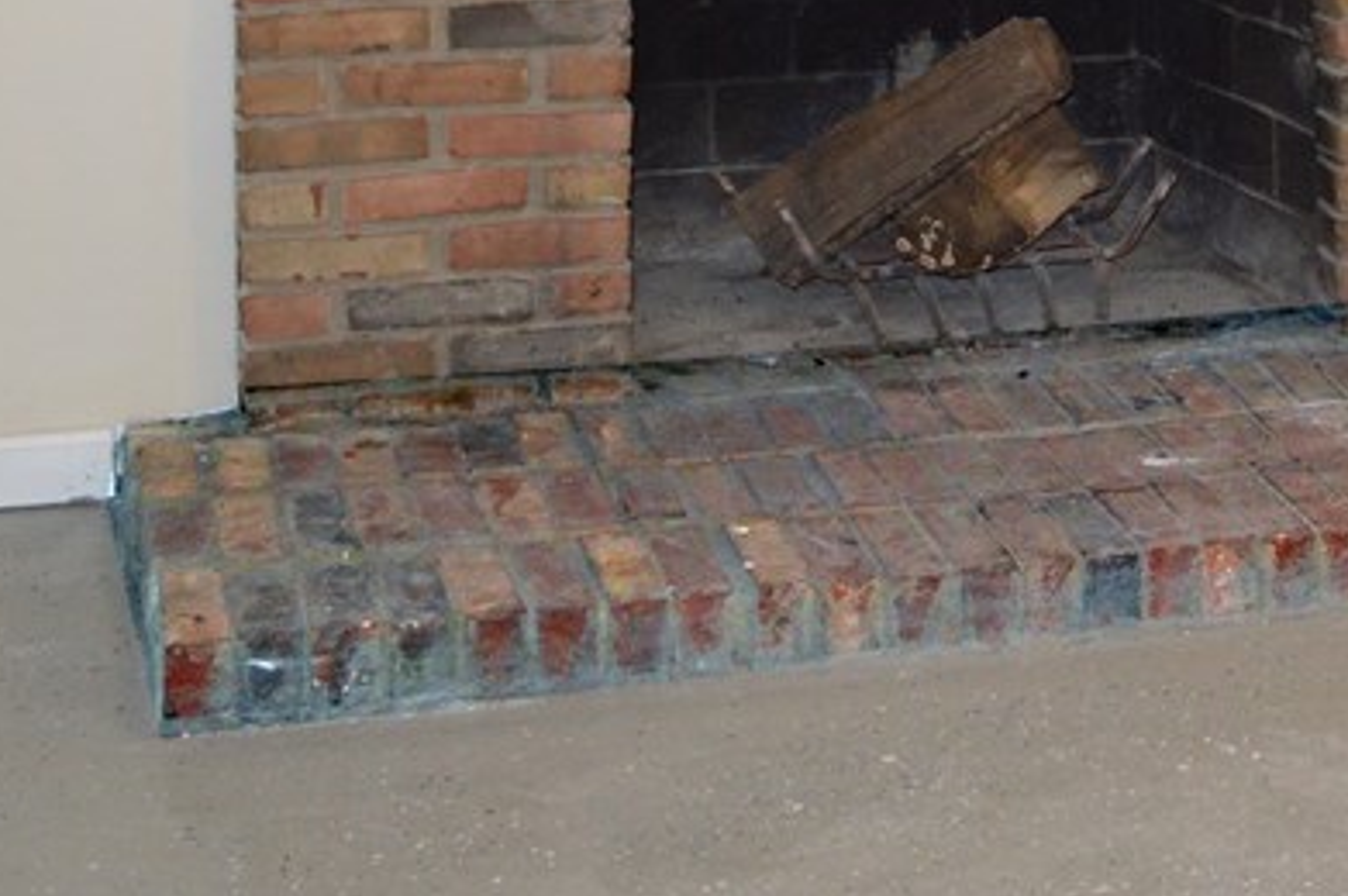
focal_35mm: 75
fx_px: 2806
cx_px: 1408
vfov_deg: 17.0
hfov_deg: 25.4
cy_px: -279
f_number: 3.5
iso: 1100
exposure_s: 1/60
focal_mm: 18
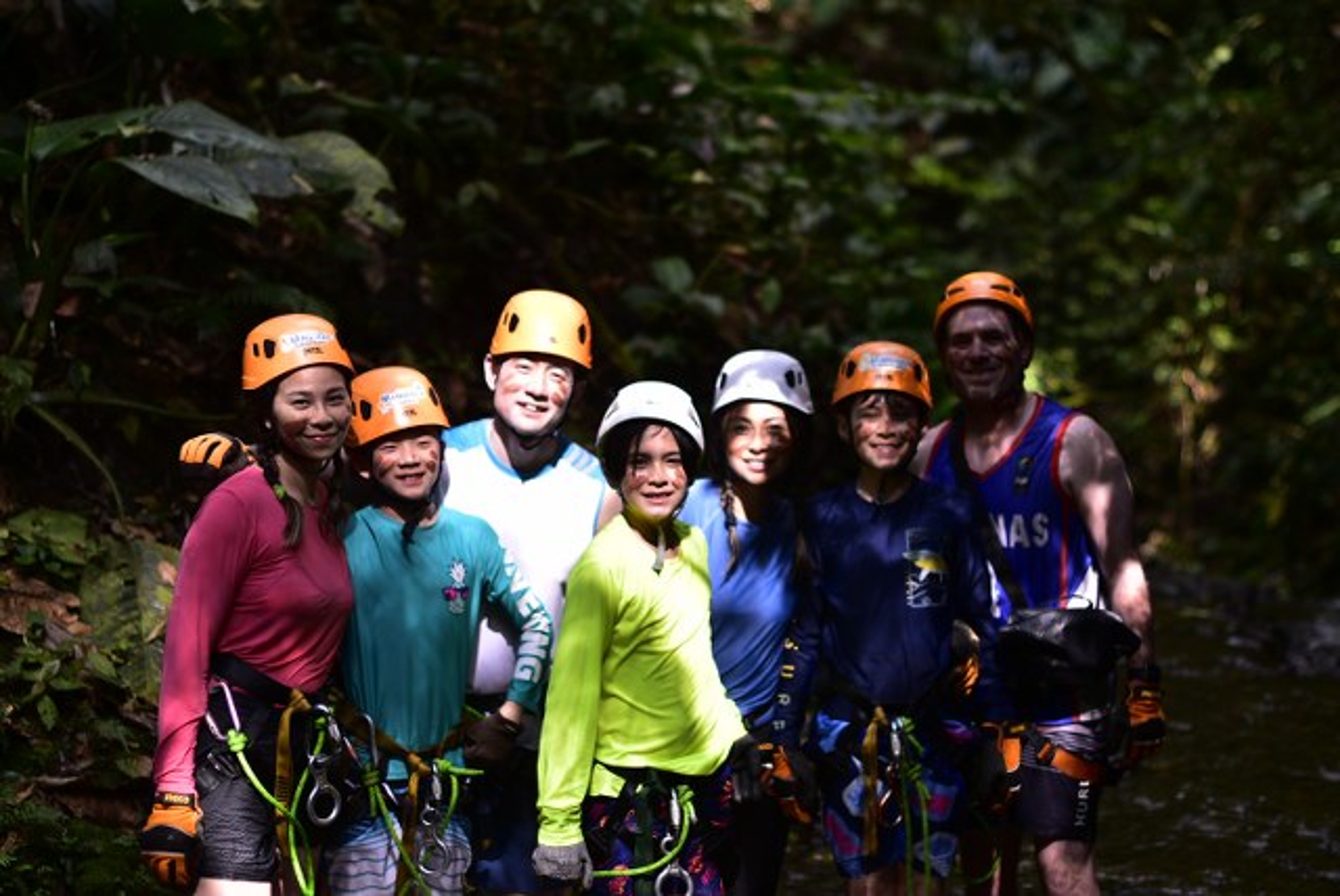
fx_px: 2794
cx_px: 670
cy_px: 448
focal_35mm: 75
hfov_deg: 27.0
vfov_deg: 18.2
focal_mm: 50
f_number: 1.8
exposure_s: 1/250
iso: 100
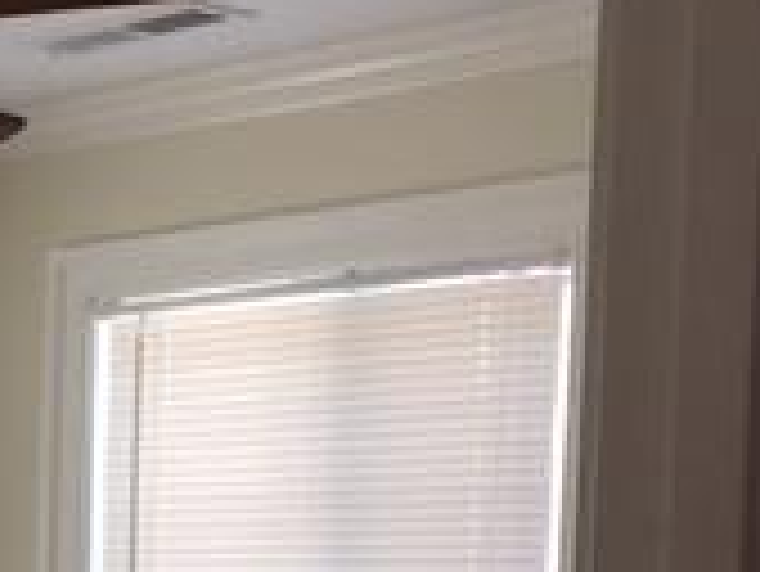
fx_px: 2417
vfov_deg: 12.8
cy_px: 838
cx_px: -400
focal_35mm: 110
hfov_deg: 16.2
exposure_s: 1/30
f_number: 2.2
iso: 25
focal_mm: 4.15
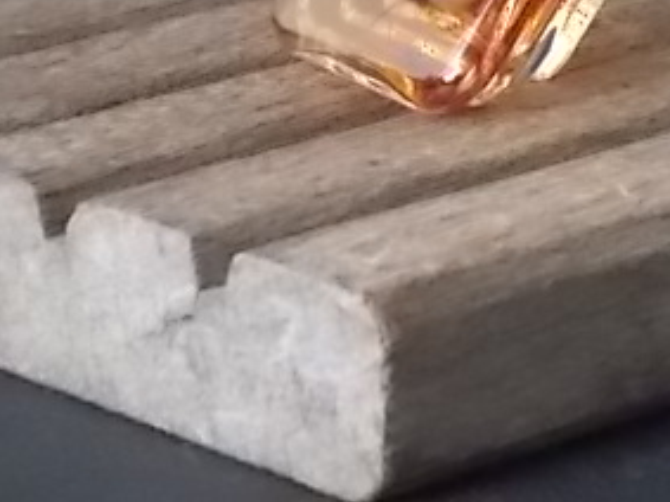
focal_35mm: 256
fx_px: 4953
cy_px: -64
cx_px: 412
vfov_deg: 5.8
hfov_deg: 7.7
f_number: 6
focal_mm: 20.1
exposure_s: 1/50
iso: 800
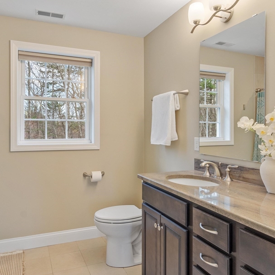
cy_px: 128
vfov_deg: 60.9
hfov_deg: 60.9
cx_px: 130
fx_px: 234
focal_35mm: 26
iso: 400
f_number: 8
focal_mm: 12
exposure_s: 1/4
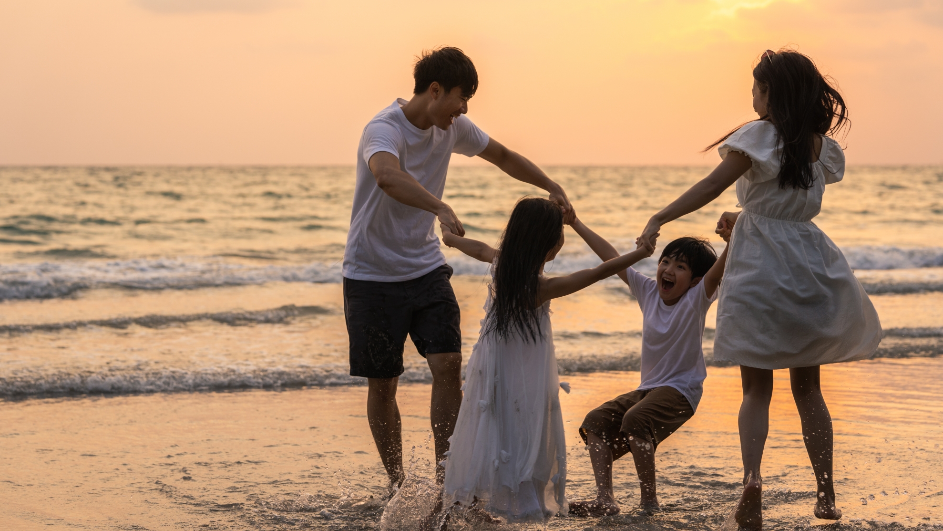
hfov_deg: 23.7
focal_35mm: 90
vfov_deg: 13.4
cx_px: 475
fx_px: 2251
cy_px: 245
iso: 320
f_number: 4
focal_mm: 85
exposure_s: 1/640
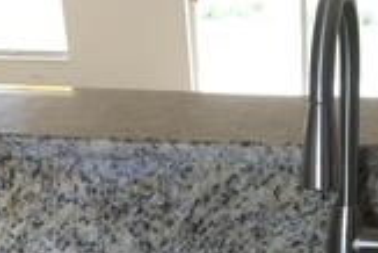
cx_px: 359
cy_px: 327
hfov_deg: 26.2
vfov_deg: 17.4
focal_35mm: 74
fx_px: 778
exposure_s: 1/30
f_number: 2.2
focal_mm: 4.15
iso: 25
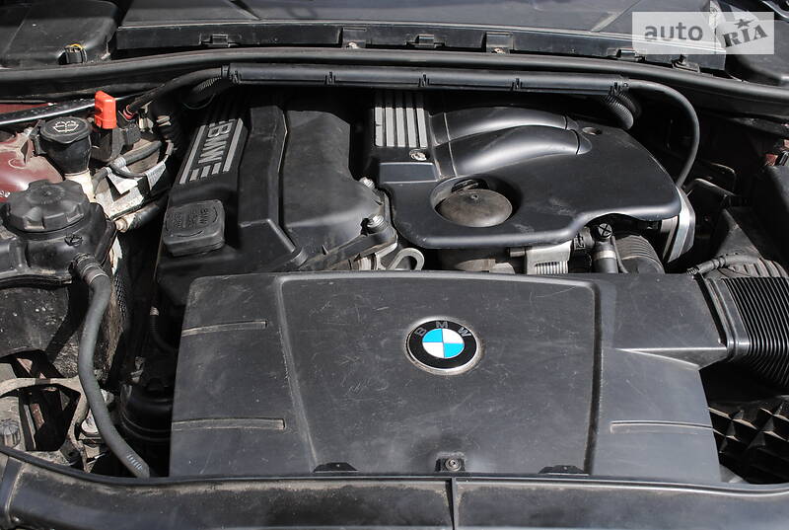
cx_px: 394
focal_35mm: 42
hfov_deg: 46.3
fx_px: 922
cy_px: 265
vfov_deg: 32.0
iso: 100
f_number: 6.3
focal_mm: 28
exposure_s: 1/160
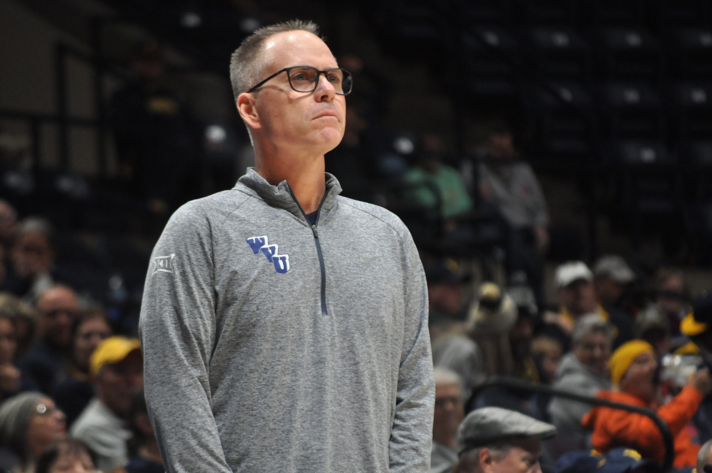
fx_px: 5926
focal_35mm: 300
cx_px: 356
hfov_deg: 6.9
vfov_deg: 4.6
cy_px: 236
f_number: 5.6
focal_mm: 200
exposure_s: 1/250
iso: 1600
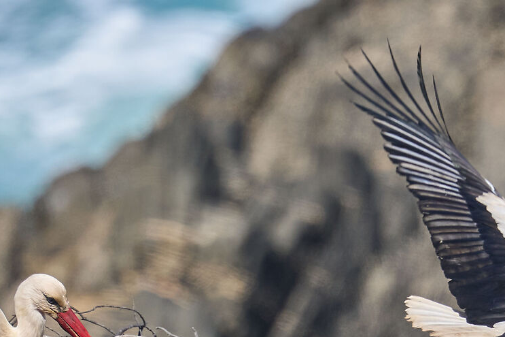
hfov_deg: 1.0
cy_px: 452
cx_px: 450
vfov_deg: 0.7
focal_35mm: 2036
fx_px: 28552
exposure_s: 1/1600
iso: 250
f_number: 4.5
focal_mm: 420
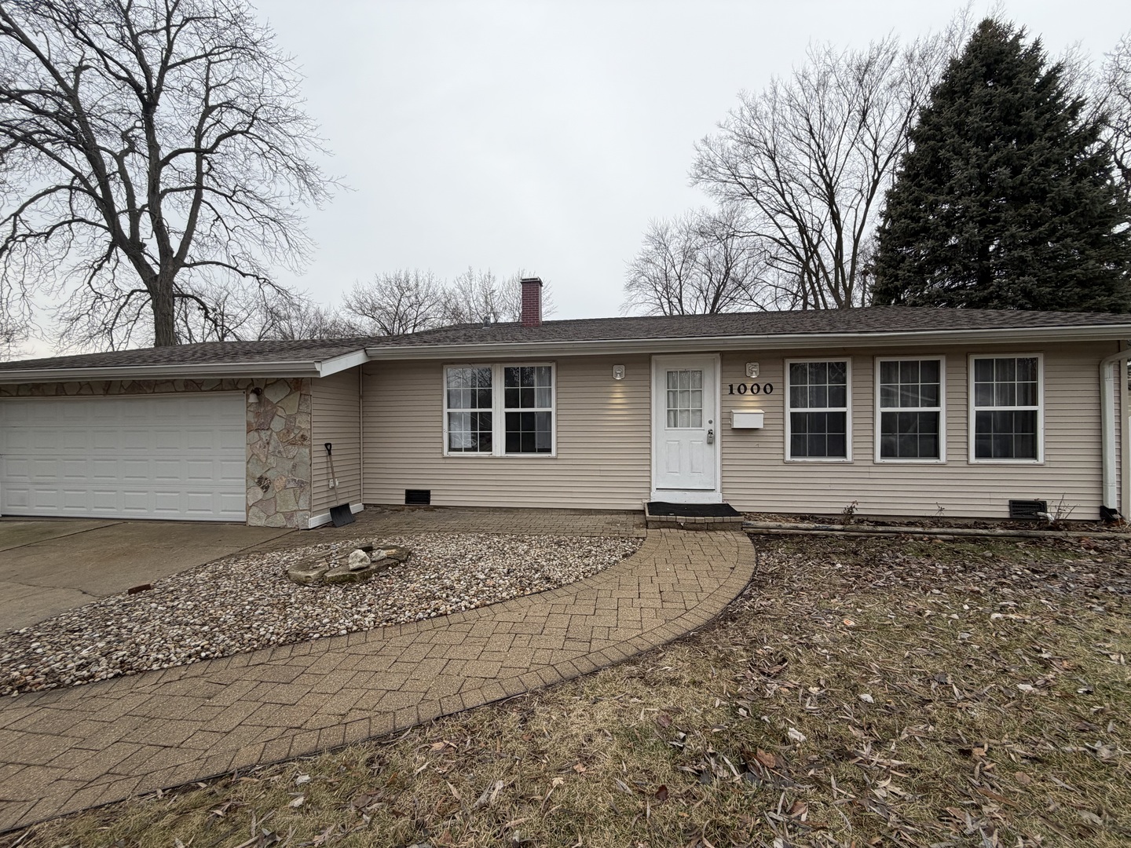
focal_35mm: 14
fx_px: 457
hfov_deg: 102.1
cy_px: 424
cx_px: 566
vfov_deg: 85.7
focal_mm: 2.22
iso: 40
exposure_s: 1/549
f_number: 2.2
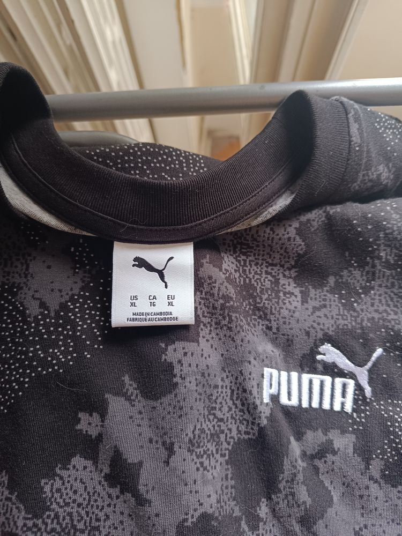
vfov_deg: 71.6
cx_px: 201
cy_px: 268
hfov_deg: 56.8
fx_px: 372
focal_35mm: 24
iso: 522
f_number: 1.88
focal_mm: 5.59
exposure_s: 1/33.3
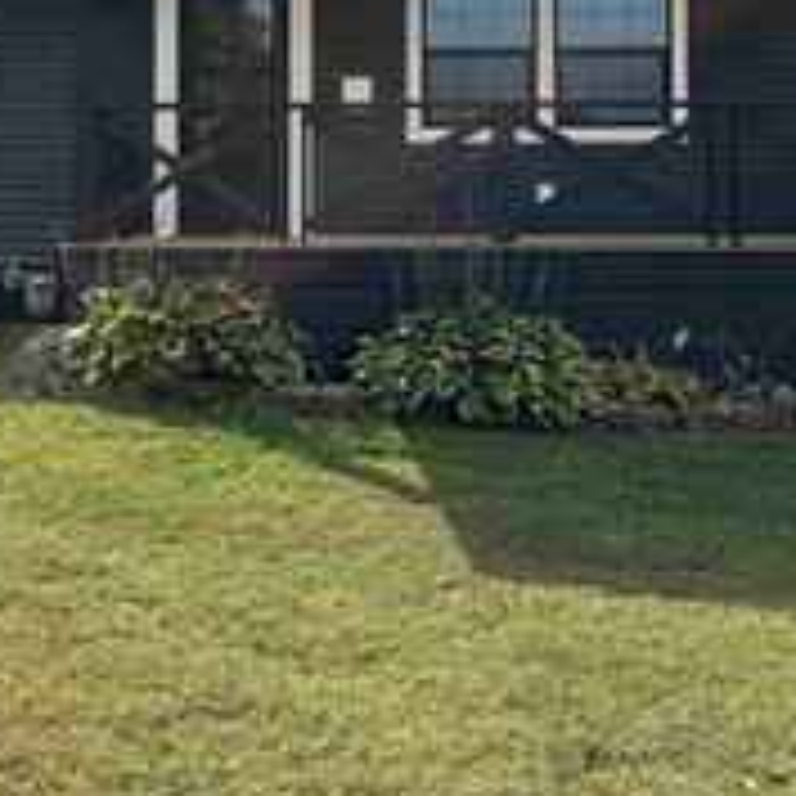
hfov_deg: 28.4
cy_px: 155
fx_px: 1561
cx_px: 265
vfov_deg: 28.0
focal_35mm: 60
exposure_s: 1/3597
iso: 80
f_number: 1.78
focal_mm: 6.76
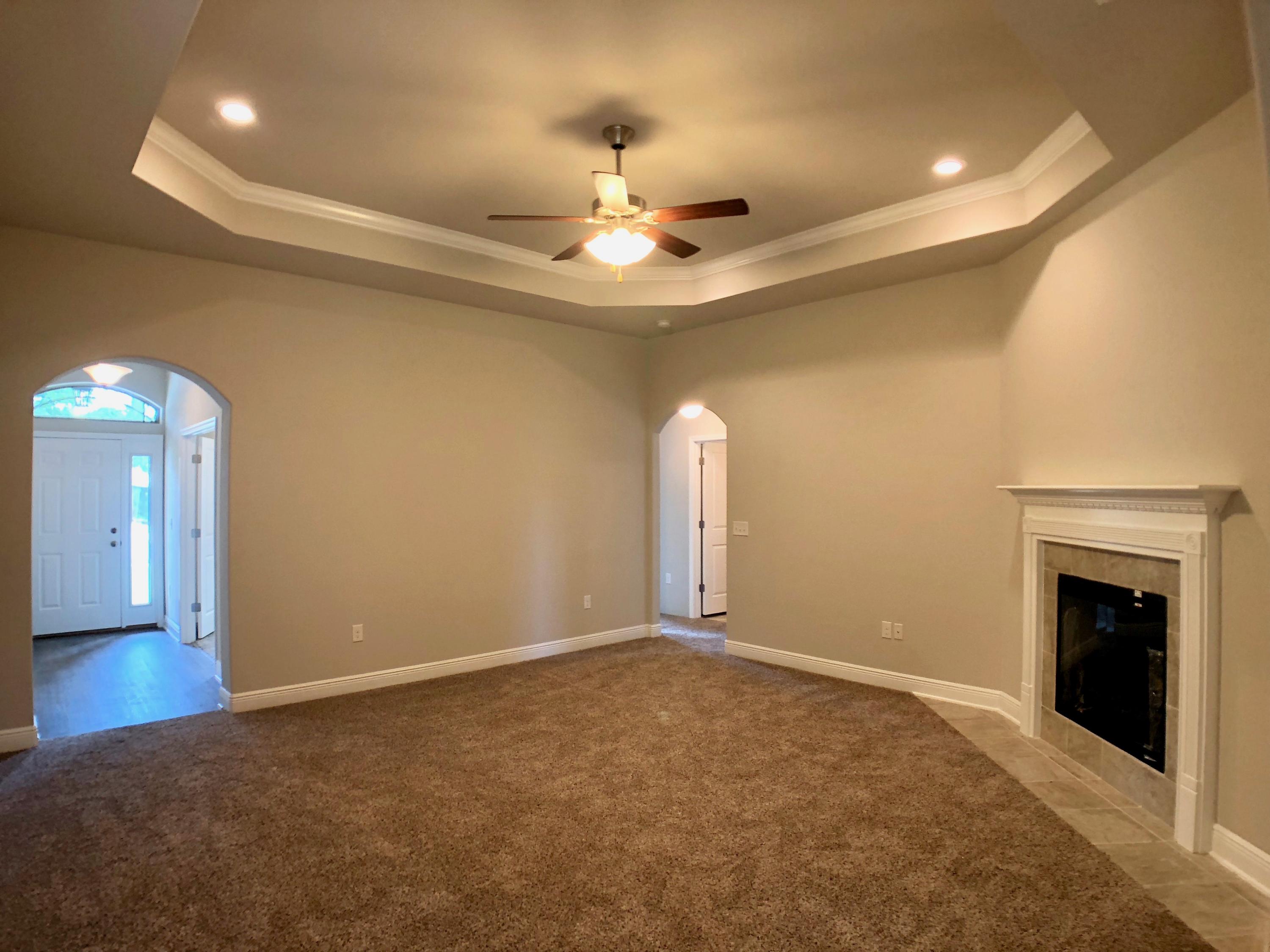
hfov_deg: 63.4
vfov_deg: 49.7
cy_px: 476
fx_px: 1027
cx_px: 635
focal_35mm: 28
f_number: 1.8
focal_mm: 4
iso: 100
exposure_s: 1/60
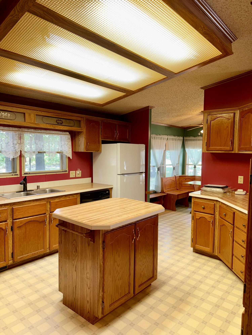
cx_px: 126
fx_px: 233
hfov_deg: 56.8
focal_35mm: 24
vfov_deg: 71.6
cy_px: 168
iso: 64
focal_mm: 6.76
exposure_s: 1/30
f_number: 1.78
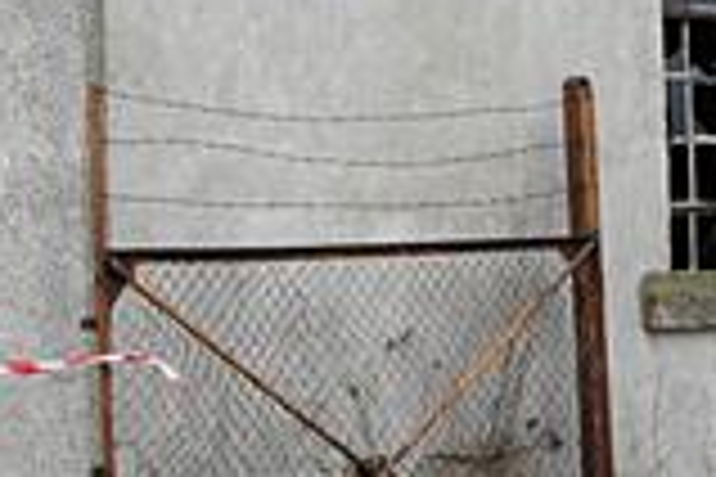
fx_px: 2864
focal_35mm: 144
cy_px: -443
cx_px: -585
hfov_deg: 12.9
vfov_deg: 9.0
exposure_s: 1/250
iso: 1000
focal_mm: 18
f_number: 8
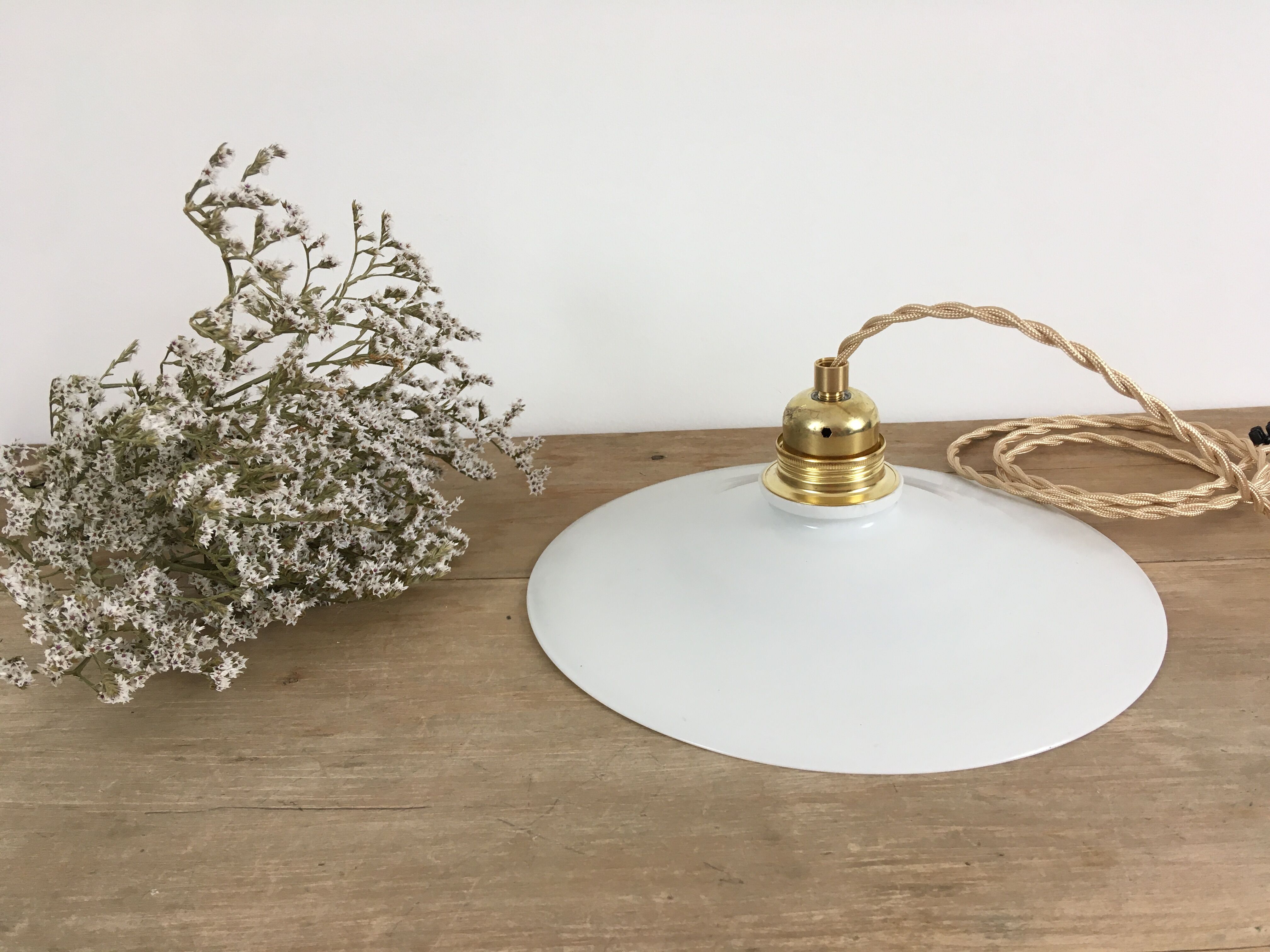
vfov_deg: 48.2
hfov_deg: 61.7
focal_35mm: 29
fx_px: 1064
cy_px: 476
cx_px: 635
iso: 25
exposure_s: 1/33
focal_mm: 4.15
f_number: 2.2
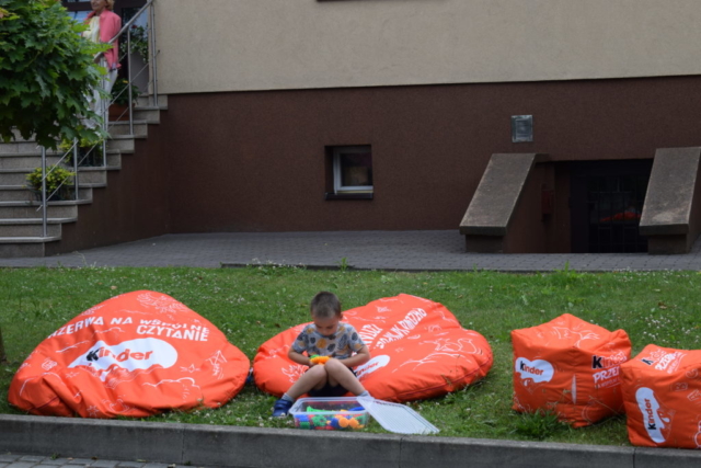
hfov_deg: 24.6
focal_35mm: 82
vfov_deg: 16.6
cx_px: 350
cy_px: 234
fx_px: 1607
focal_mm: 55
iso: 200
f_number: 8
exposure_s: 1/250
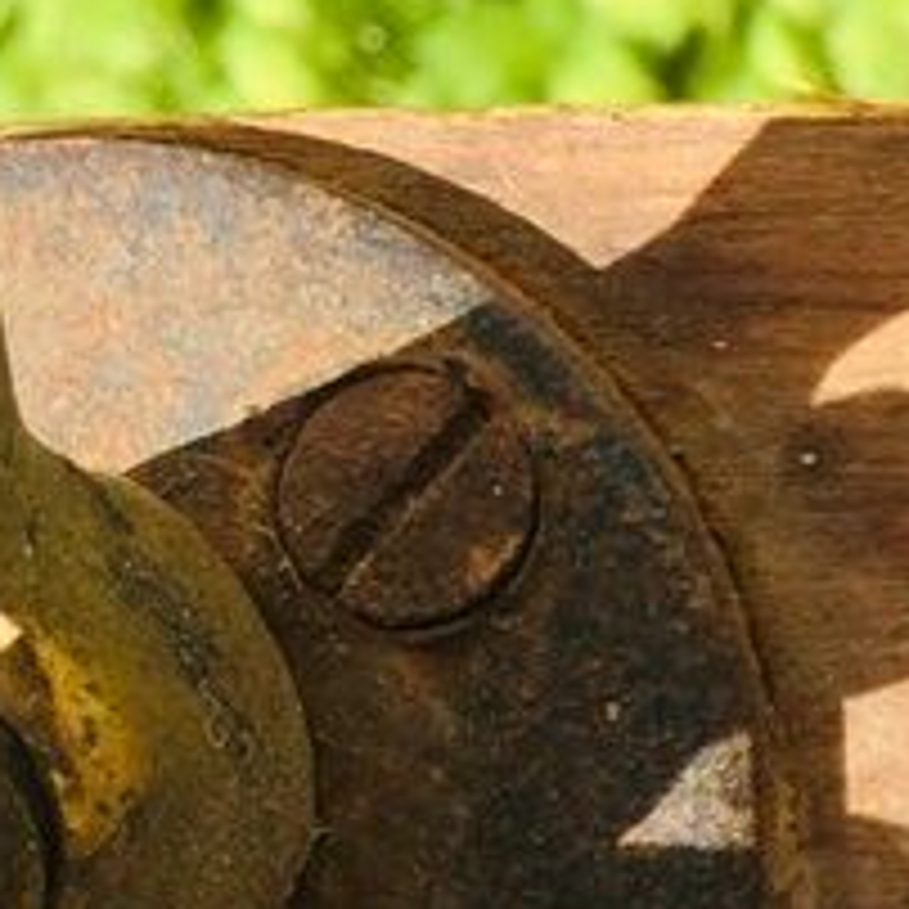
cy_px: 747
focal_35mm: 130
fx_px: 3862
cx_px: 2034
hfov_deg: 11.5
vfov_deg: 13.3
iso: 32
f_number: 2.2
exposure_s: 1/933
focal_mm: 4.15
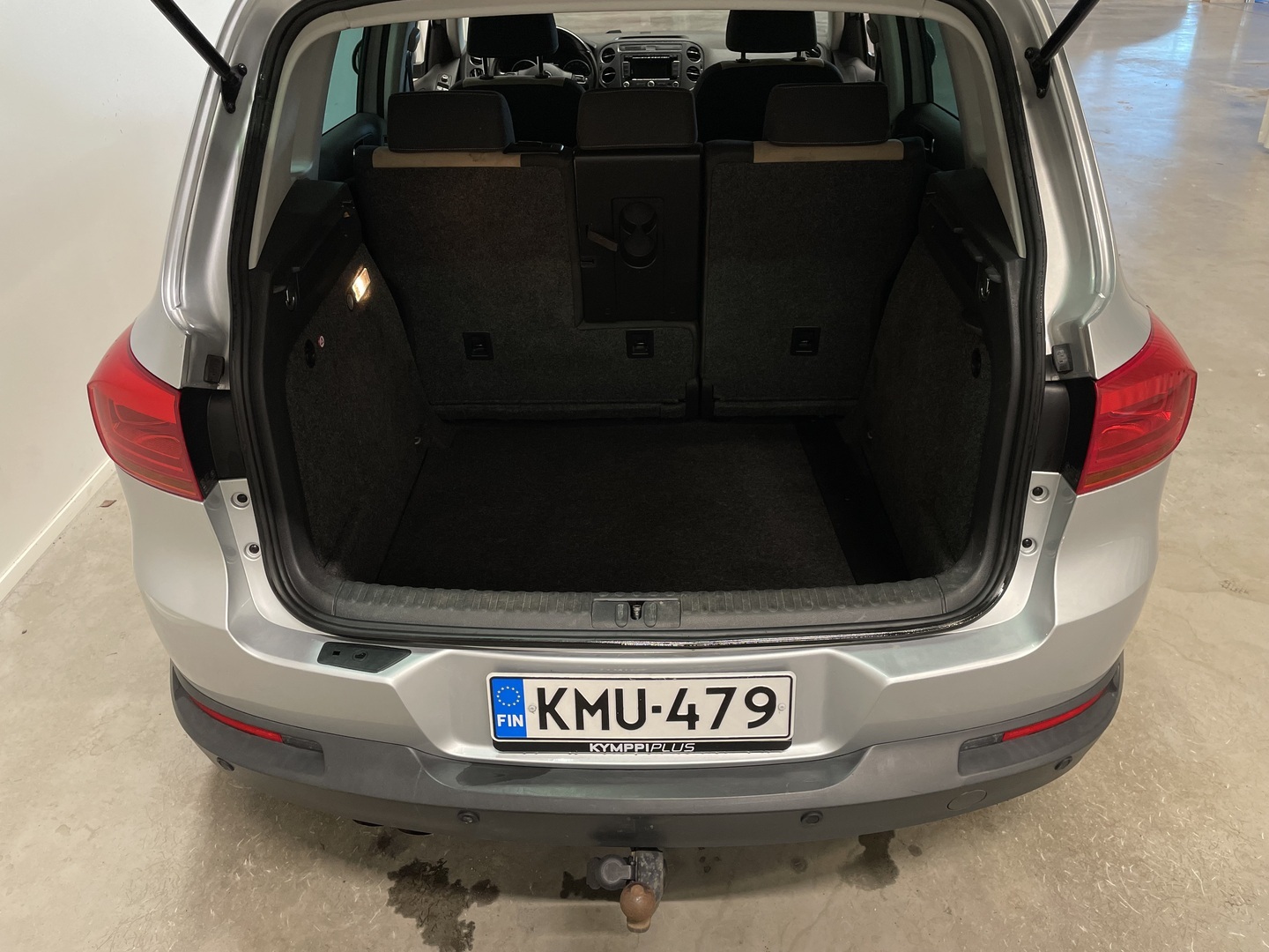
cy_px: 476
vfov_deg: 53.1
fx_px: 953
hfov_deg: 67.3
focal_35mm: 26
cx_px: 634
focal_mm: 4.2
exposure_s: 1/100
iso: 100
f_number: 1.6
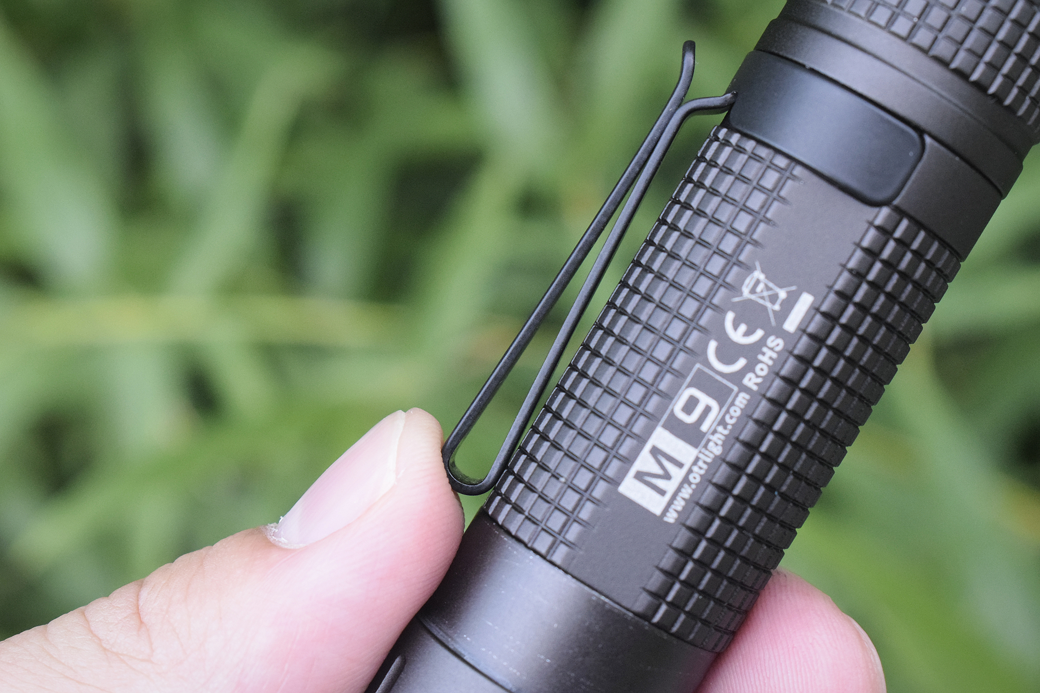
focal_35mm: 82
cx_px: 520
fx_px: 2383
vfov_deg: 16.6
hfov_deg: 24.6
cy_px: 346
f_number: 9
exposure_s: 1/320
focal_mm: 55
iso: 3200
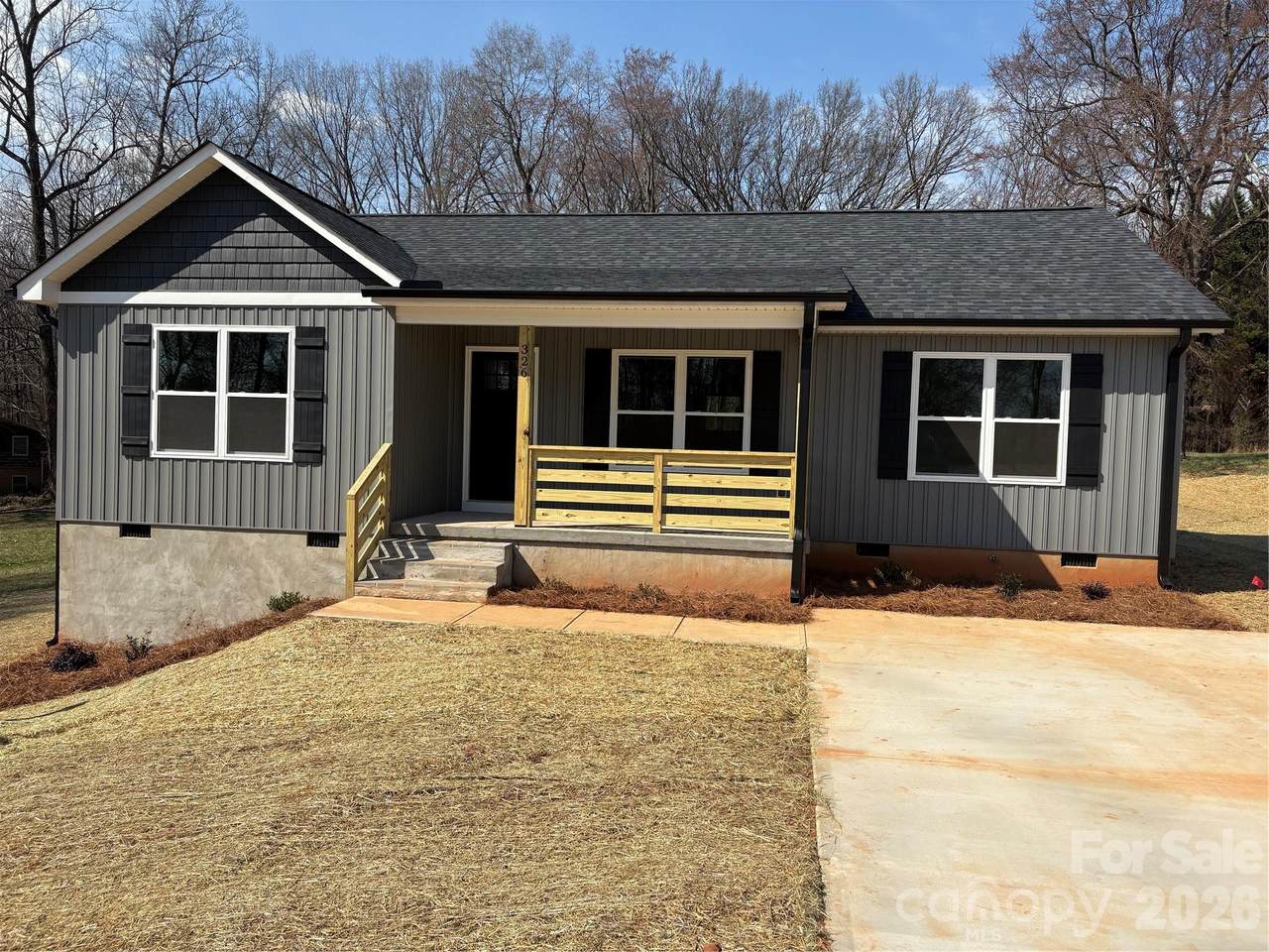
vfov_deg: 53.1
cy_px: 476
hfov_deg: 67.3
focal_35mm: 26
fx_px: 953
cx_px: 634
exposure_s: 1/4065
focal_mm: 5.96
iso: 50
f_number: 1.6
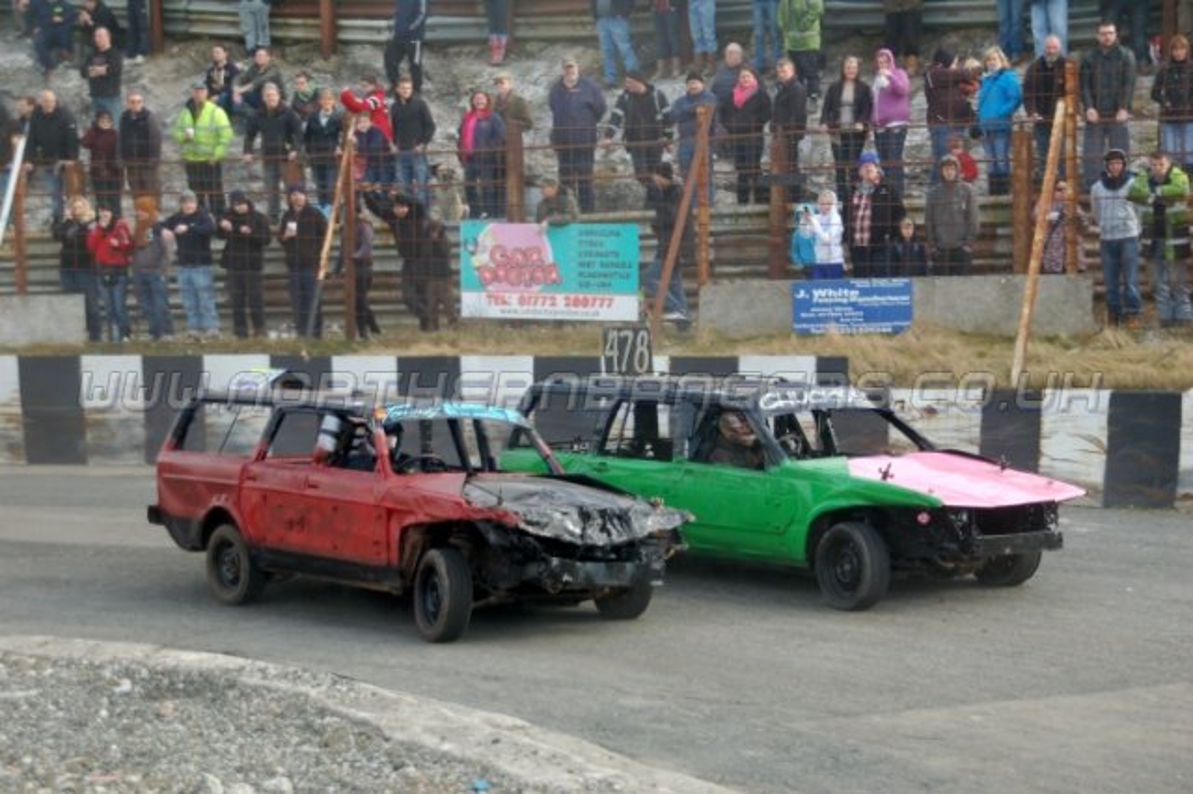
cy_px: 397
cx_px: 596
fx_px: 2732
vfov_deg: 16.5
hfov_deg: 24.6
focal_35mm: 82
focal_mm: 55
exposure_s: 1/500
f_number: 5.3
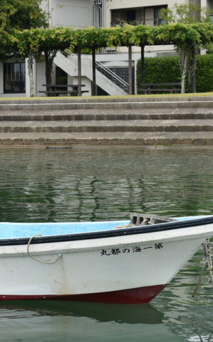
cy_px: 206
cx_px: -19
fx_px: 976
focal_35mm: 105
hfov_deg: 12.3
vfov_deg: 19.8
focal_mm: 35
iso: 100
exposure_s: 1/250
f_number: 8
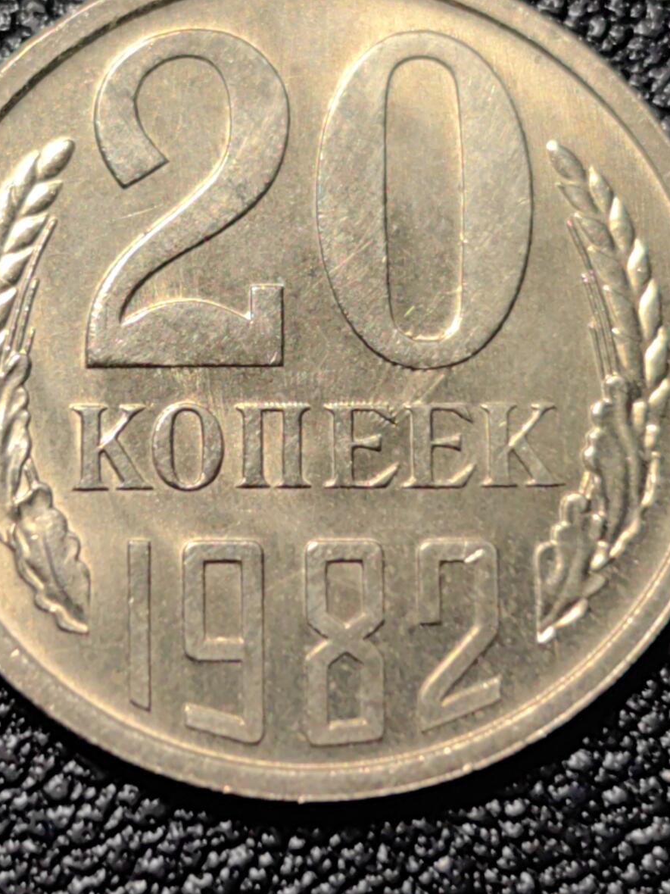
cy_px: 378
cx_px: 300
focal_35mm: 122
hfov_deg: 12.1
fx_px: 3148
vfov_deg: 16.1
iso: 50
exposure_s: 1/210
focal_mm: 5.75
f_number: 1.4
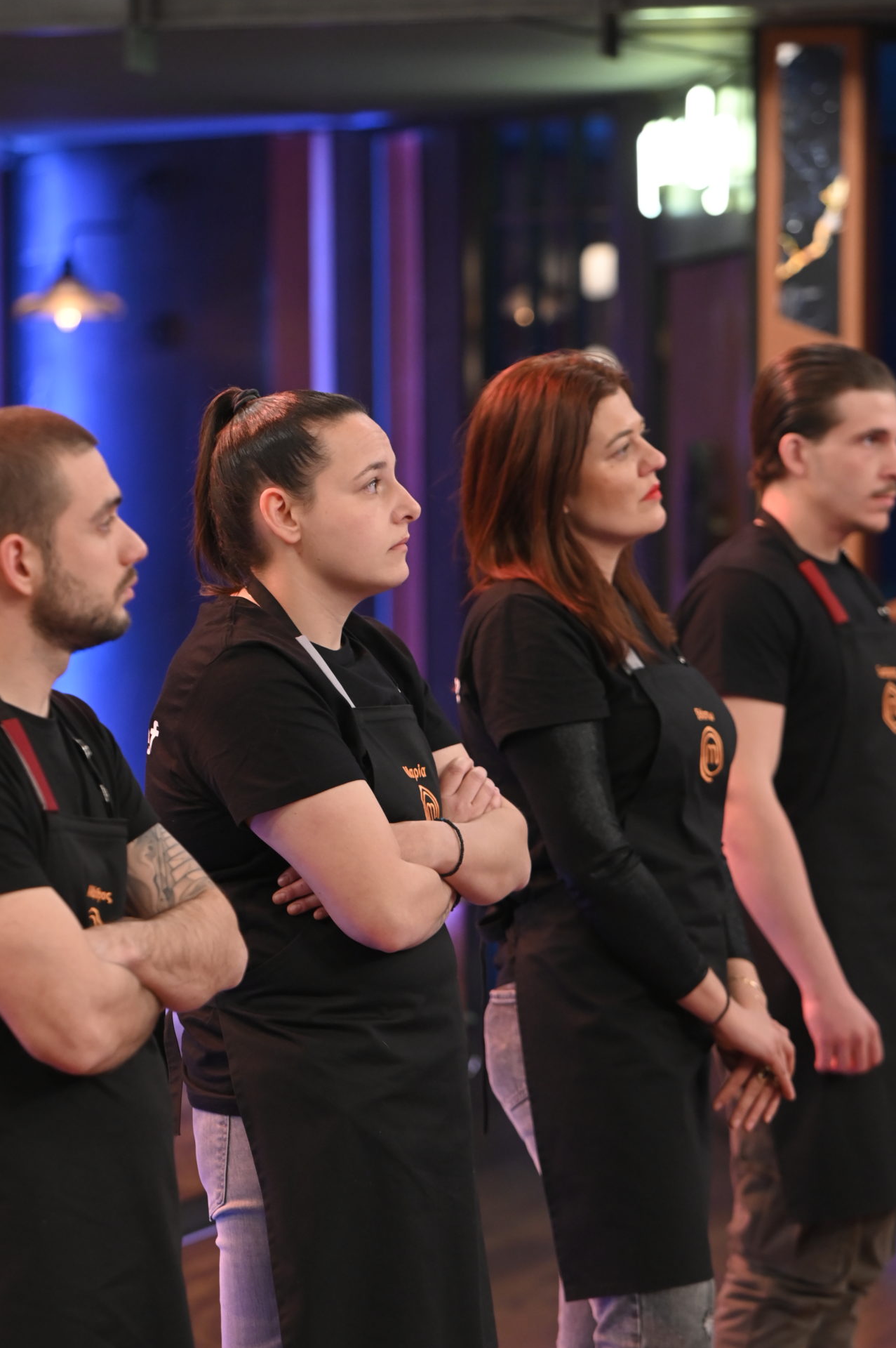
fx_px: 6730
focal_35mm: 180
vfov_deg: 11.4
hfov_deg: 7.6
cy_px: 670
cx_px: 452
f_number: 3.5
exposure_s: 1/160
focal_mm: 135
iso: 2500
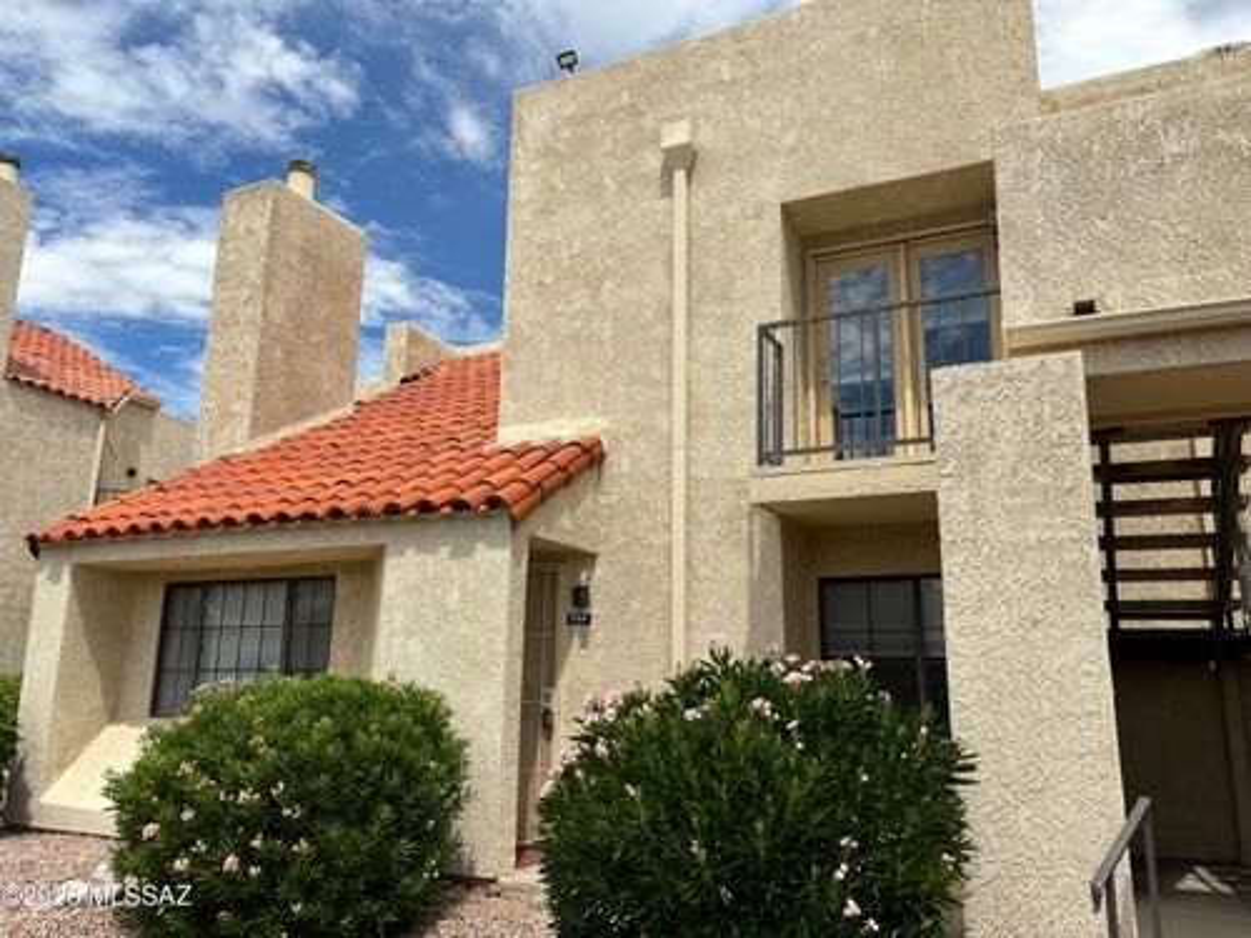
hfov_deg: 67.3
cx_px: 626
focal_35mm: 26
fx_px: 940
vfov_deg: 53.1
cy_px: 469
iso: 50
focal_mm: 5.96
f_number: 1.6
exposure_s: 1/3937
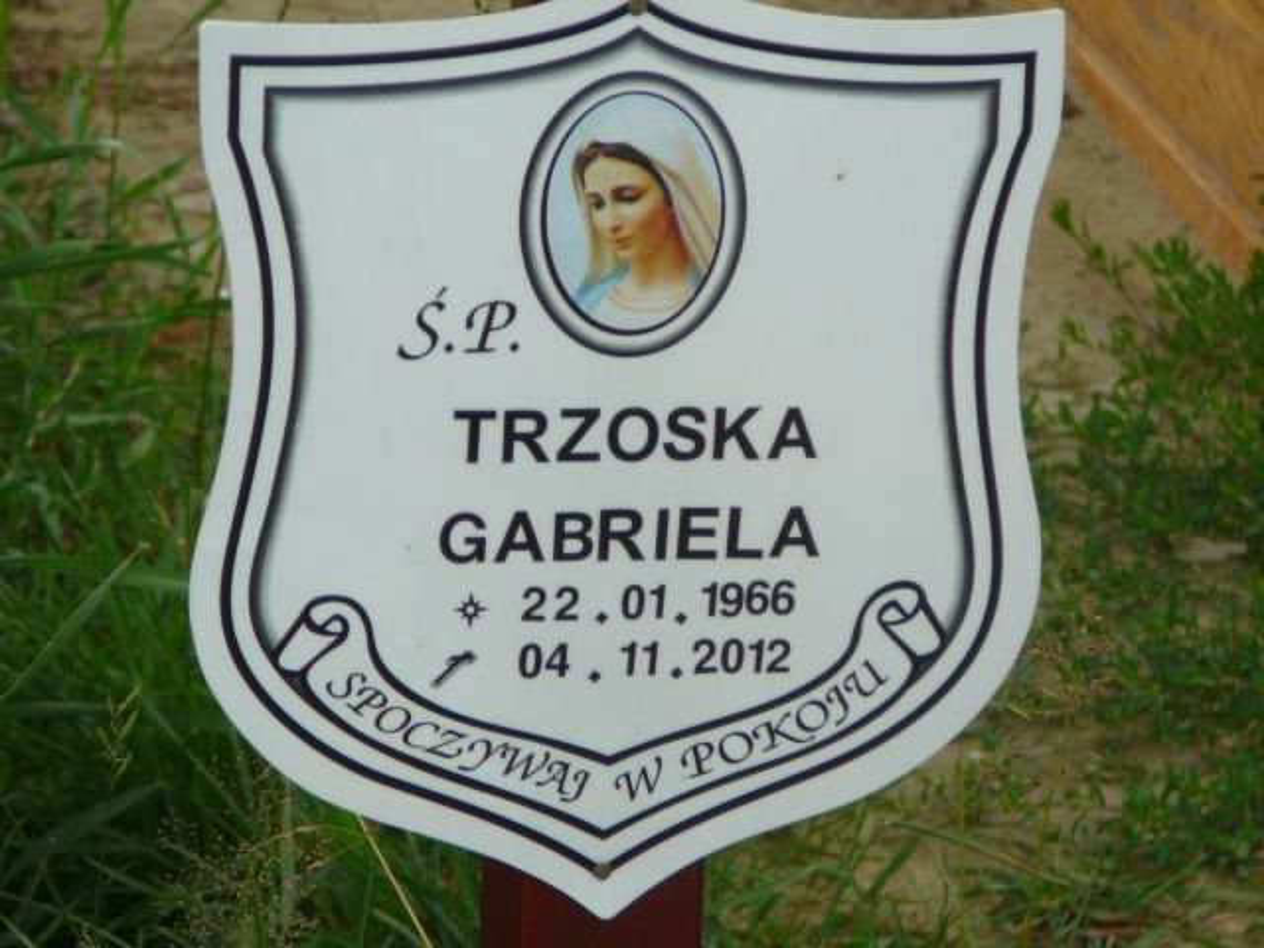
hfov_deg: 9.7
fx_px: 7449
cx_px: 632
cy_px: 474
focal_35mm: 204
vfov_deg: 7.3
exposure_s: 1/500
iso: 80
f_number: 4.1
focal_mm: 30.3
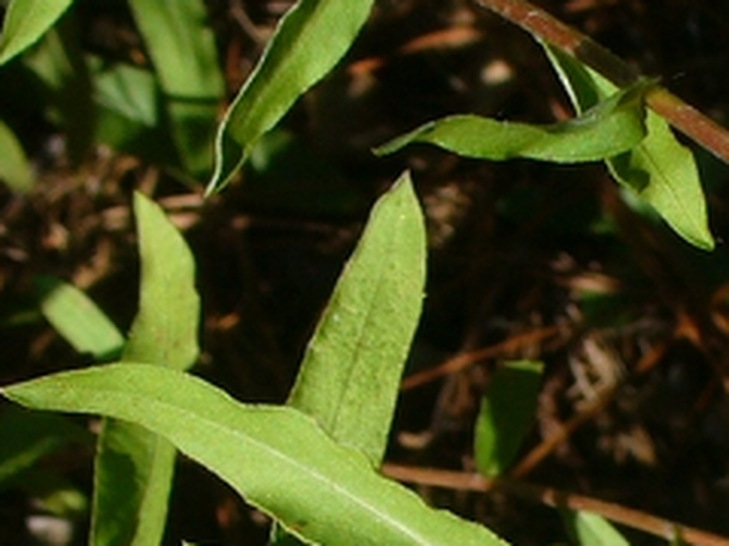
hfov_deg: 12.2
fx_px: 3327
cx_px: 890
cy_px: 707
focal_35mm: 158
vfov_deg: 9.2
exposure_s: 1/320
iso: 80
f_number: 5.6
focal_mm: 6.1
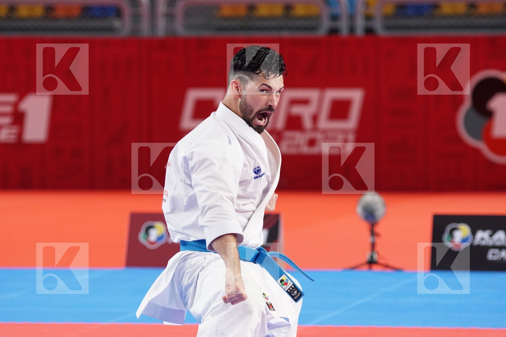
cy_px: 168
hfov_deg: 9.1
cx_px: 253
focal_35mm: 225
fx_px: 3162
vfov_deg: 6.1
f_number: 3.2
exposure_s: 1/400
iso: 1250
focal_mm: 150
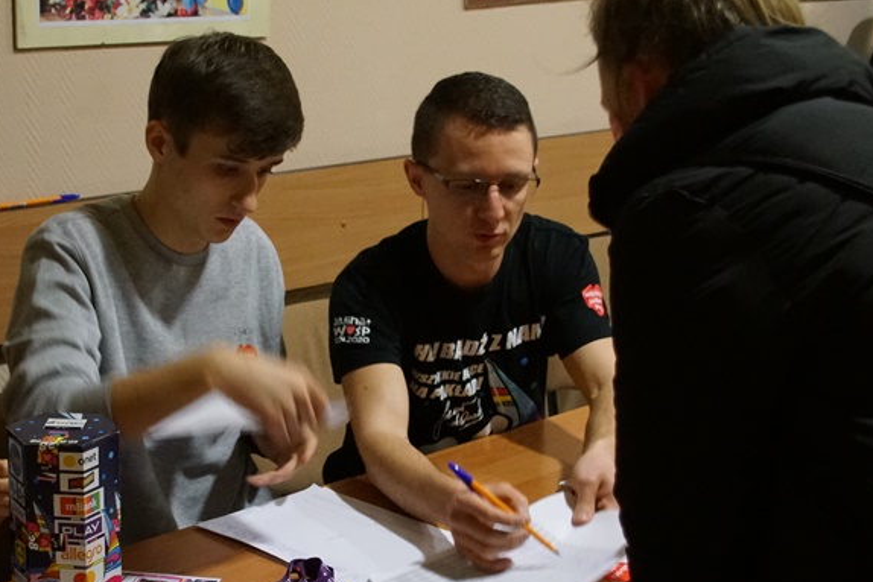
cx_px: 289
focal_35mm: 68
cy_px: 405
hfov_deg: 29.4
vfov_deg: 19.9
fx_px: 1649
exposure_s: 1/40
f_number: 4
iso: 3200
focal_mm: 26
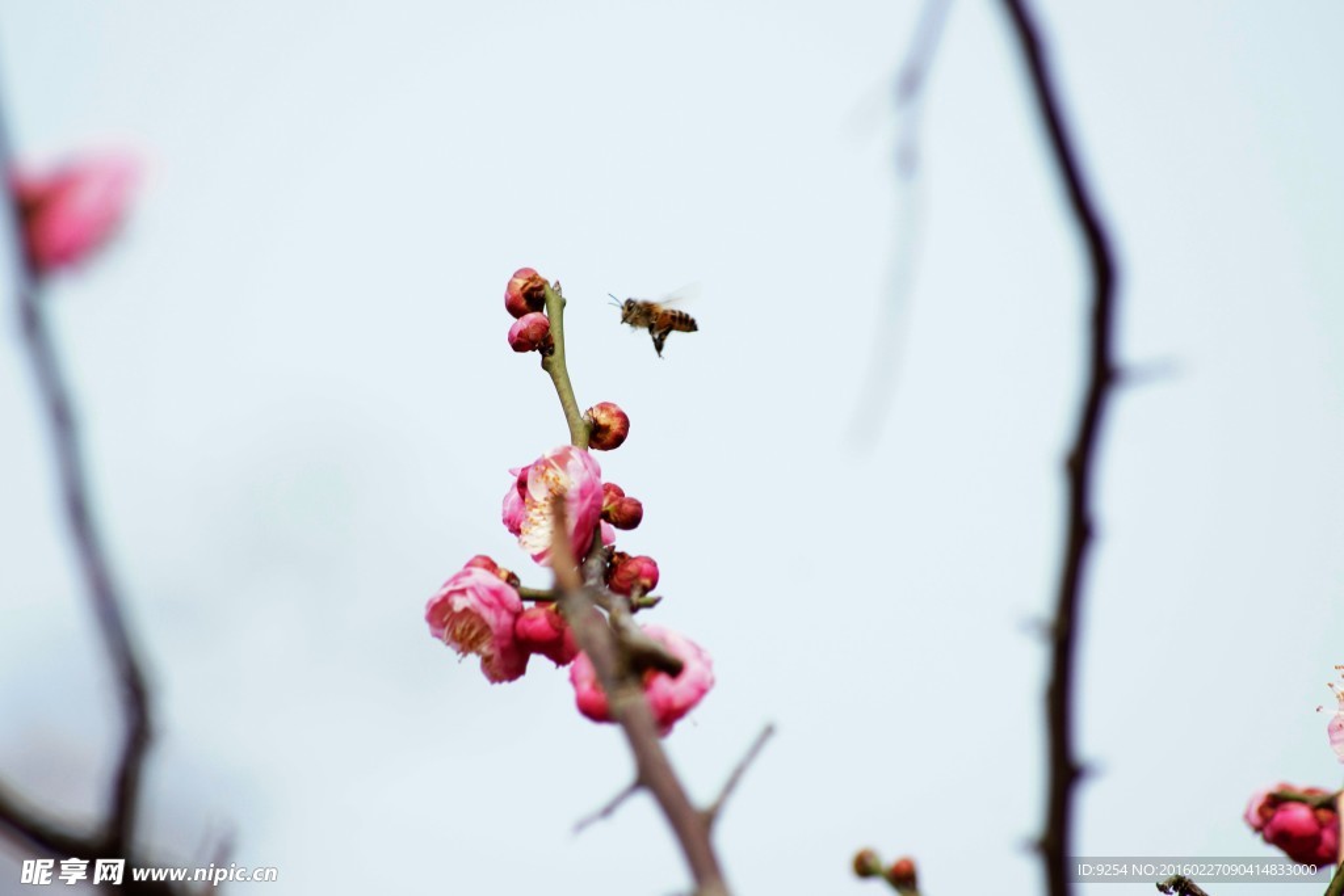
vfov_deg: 4.6
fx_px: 11201
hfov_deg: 6.9
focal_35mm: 300
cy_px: 448
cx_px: 672
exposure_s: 1/250
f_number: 8
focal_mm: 200
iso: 200
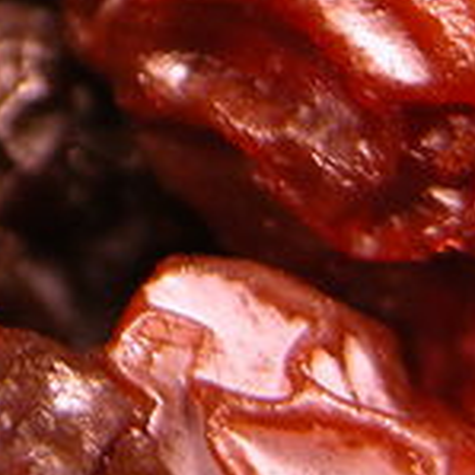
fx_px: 7887
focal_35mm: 508
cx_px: -456
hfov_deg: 3.4
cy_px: -347
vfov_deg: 3.4
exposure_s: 1/18.9
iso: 100
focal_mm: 27.3
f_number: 3.7
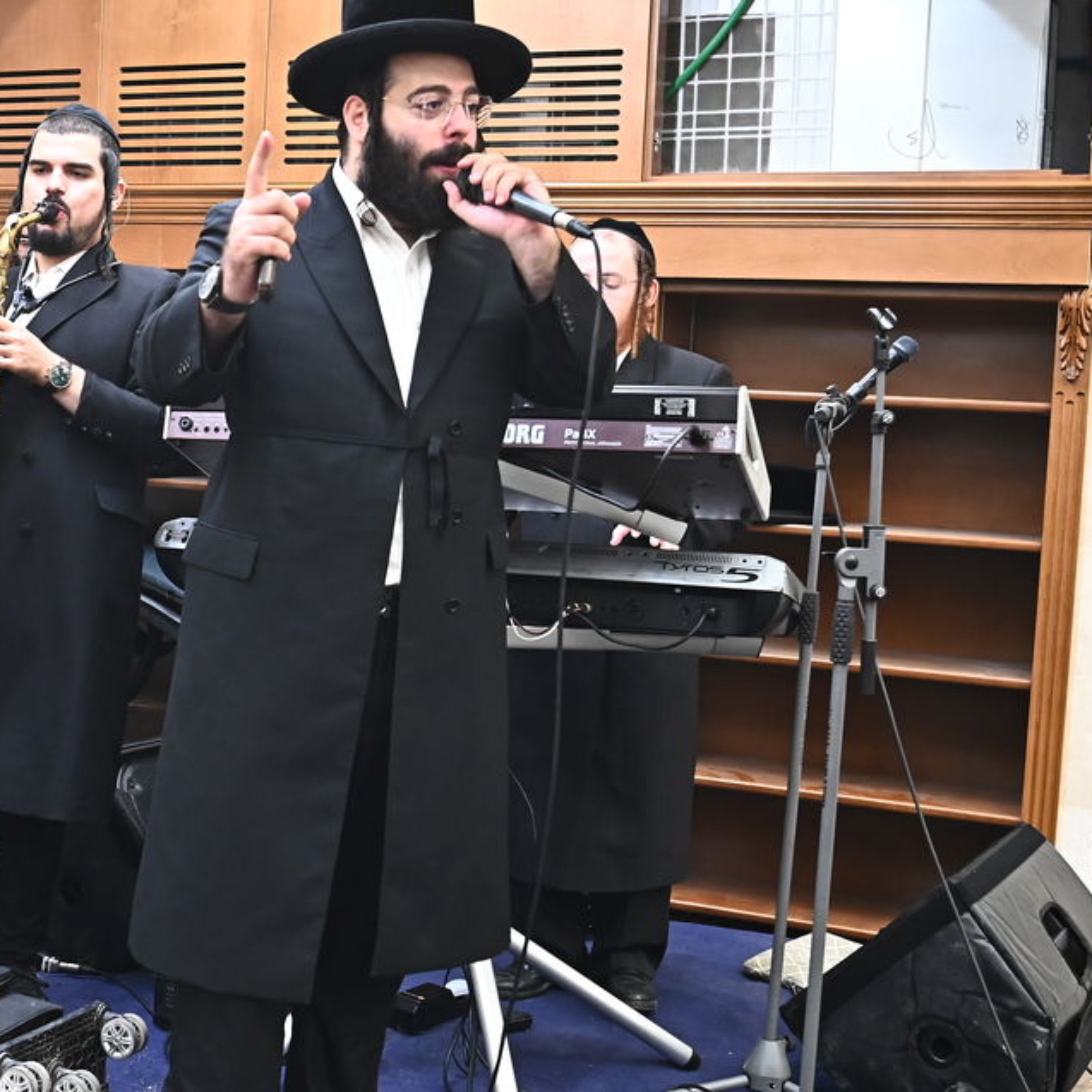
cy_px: 519
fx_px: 1999
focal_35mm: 56
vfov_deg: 30.6
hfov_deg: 30.1
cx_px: 283
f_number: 4.5
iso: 2000
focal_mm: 30
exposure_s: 1/250
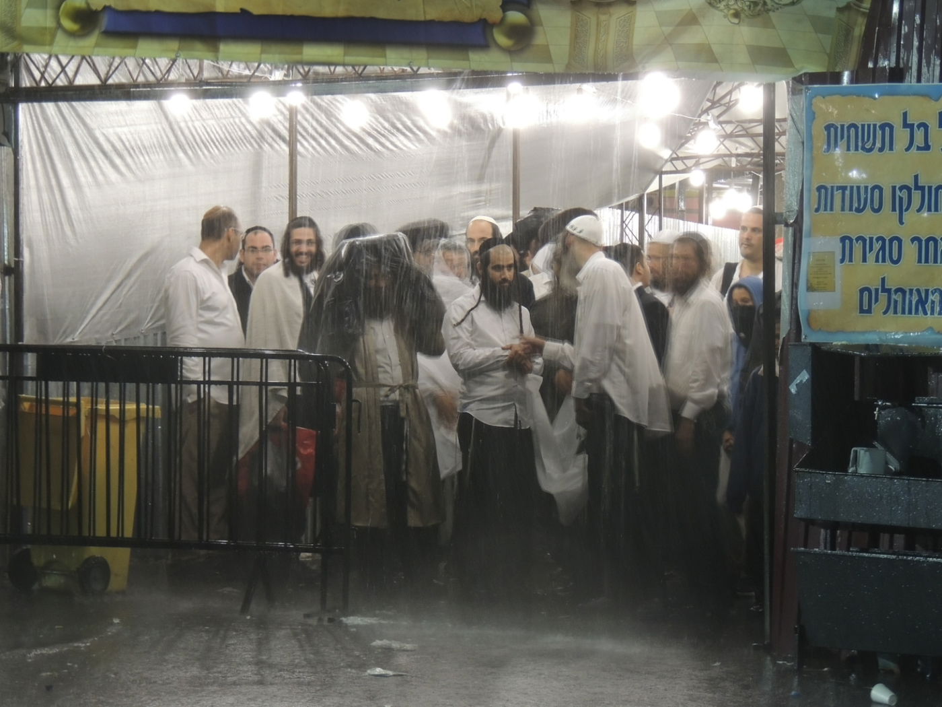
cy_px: 354
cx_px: 471
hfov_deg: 11.6
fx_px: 4626
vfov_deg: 8.7
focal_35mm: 170
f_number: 4.5
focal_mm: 30.3
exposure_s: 1/40
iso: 800
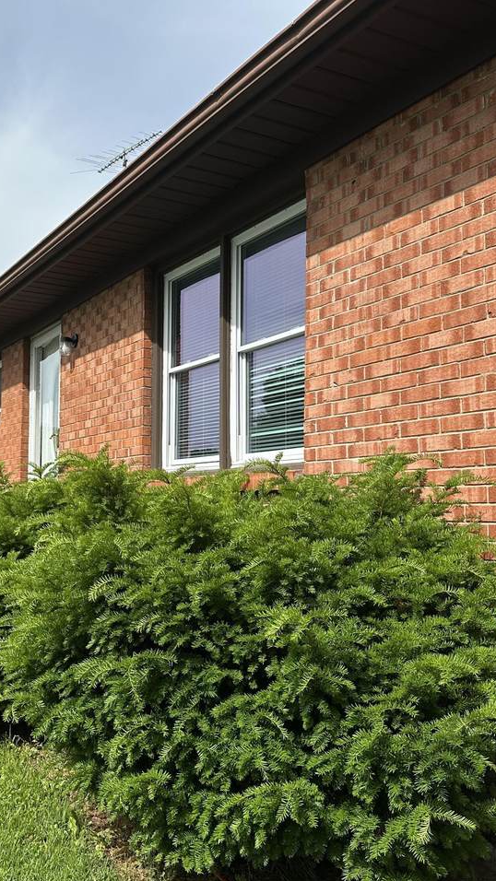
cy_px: 441
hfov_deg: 33.3
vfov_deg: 56.6
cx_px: 151
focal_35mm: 35
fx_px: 818
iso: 80
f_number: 1.78
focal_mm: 6.86
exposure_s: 1/3717
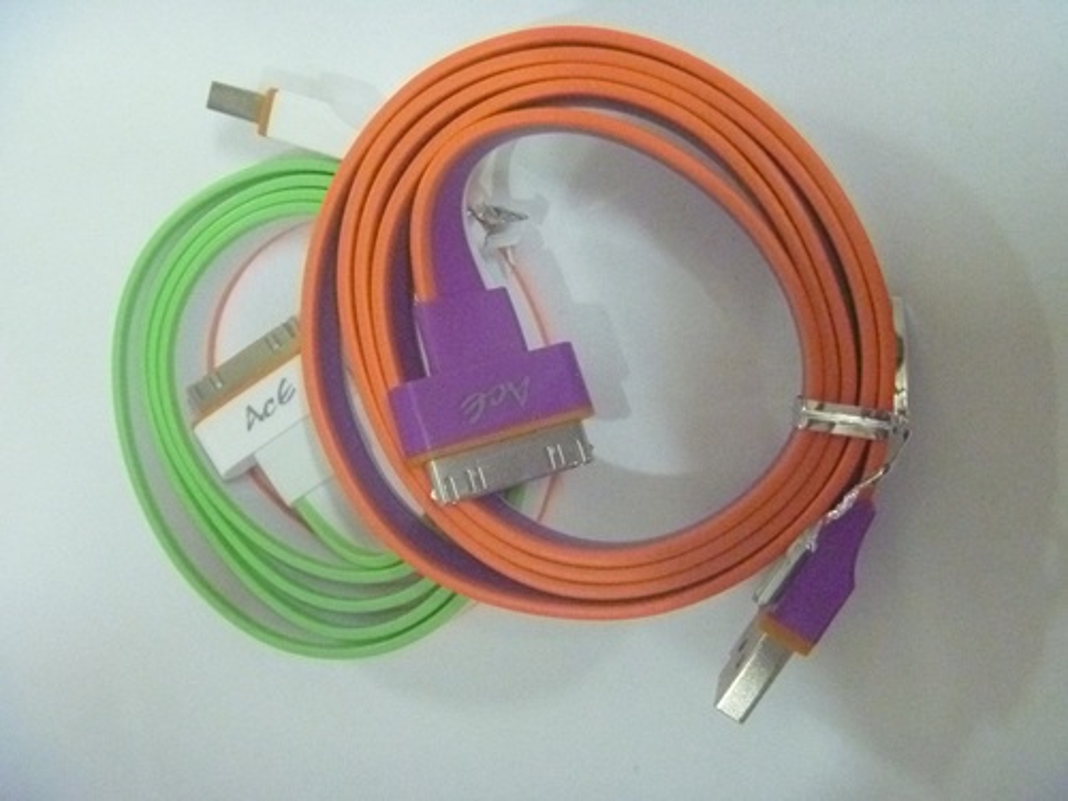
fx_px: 1080
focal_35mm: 35
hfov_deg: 52.6
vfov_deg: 40.7
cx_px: 534
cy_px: 400
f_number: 3.5
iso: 1600
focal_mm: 6.3
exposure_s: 1/40
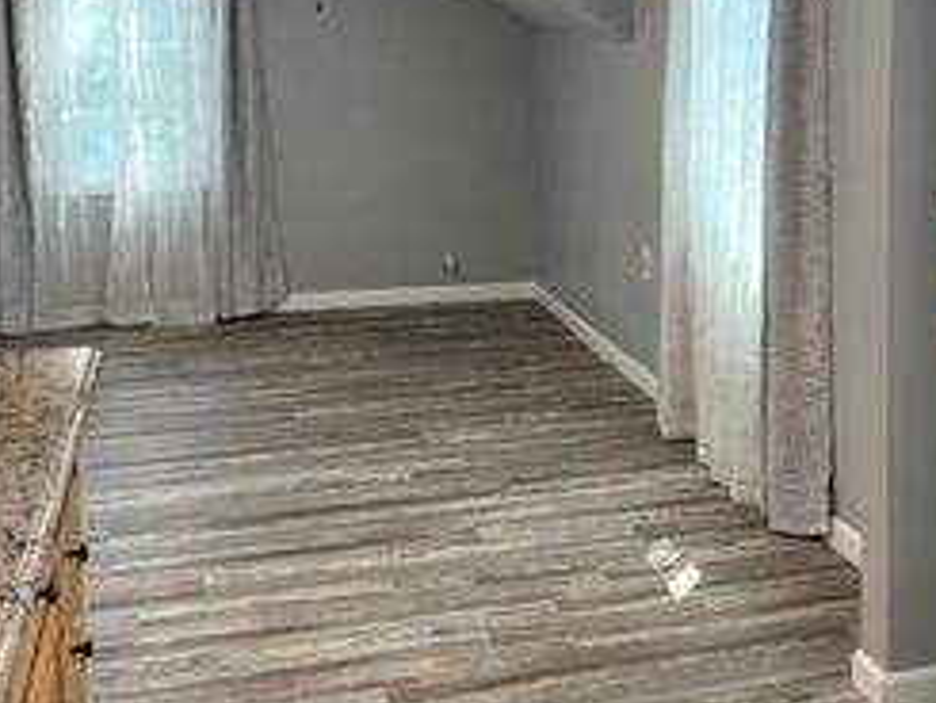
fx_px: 1434
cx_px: 539
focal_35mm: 53
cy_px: 113
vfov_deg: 26.9
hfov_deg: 36.1
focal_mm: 5.7
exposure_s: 1/120
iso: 100
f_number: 1.5
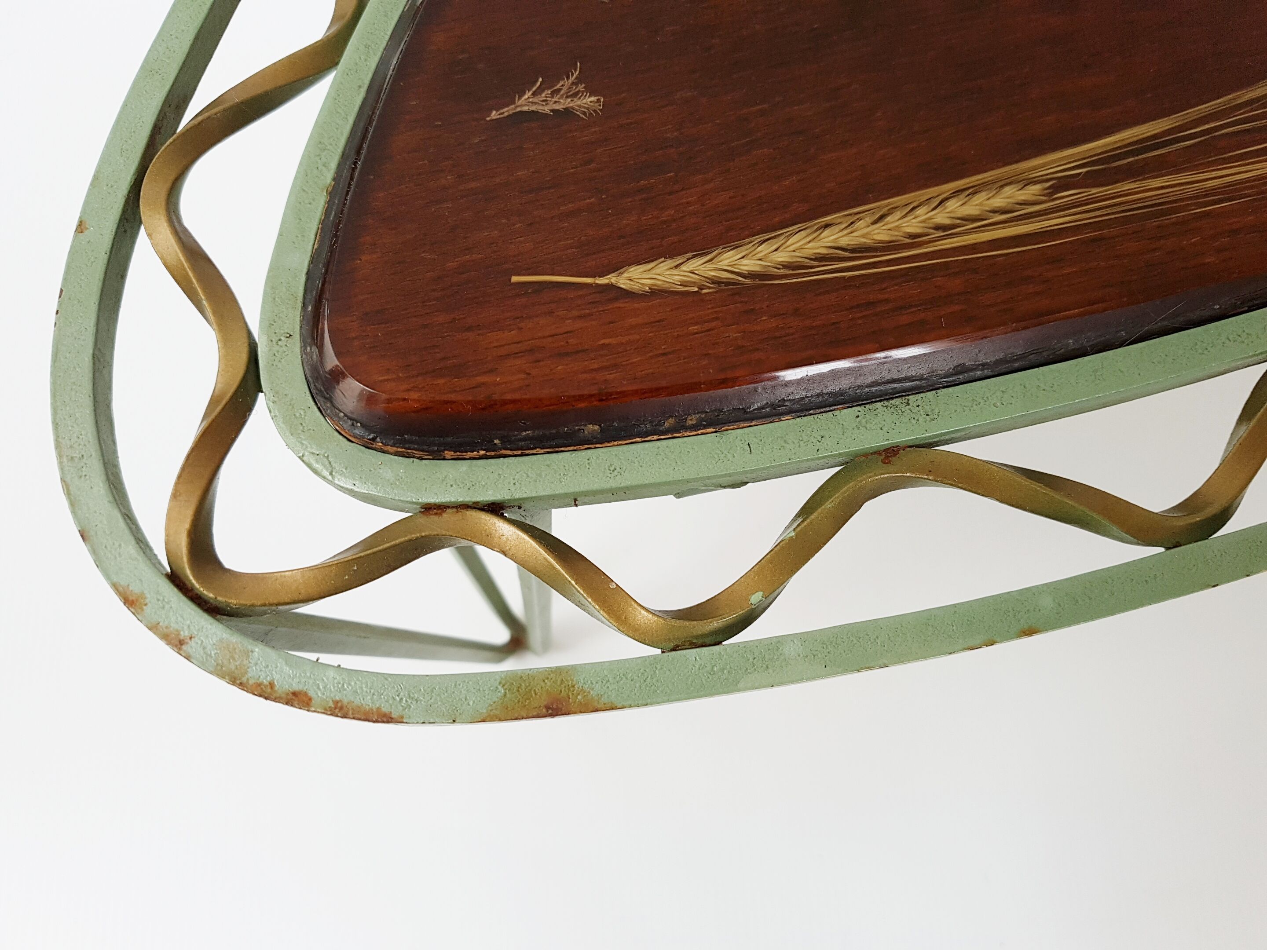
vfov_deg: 53.1
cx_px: 634
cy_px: 475
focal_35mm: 26
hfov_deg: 67.3
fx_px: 952
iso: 80
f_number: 1.7
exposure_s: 1/100
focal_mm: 4.2
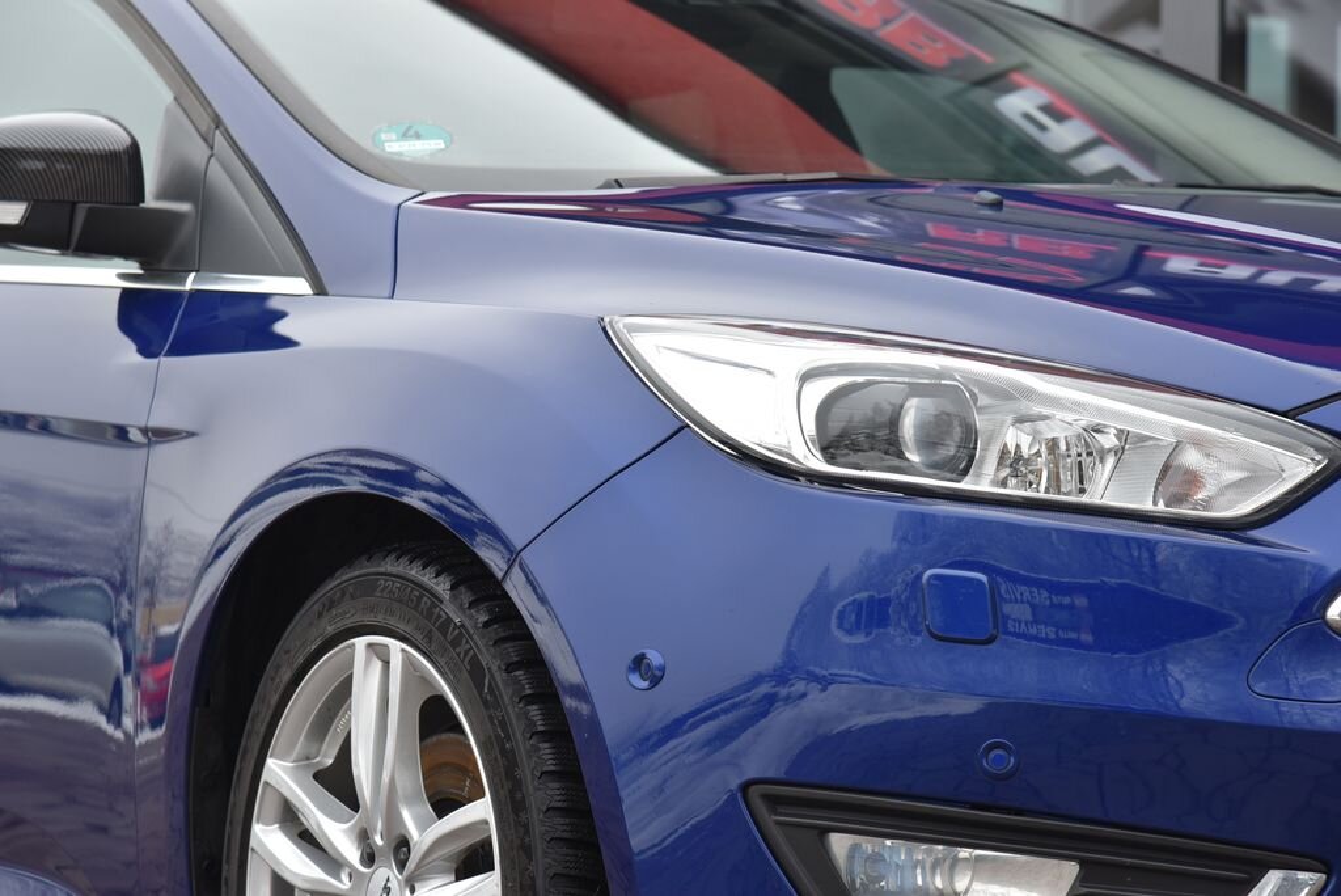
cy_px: 448
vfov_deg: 11.4
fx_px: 4472
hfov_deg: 17.1
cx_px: 670
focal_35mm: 120
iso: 500
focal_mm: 120
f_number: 8
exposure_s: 1/250
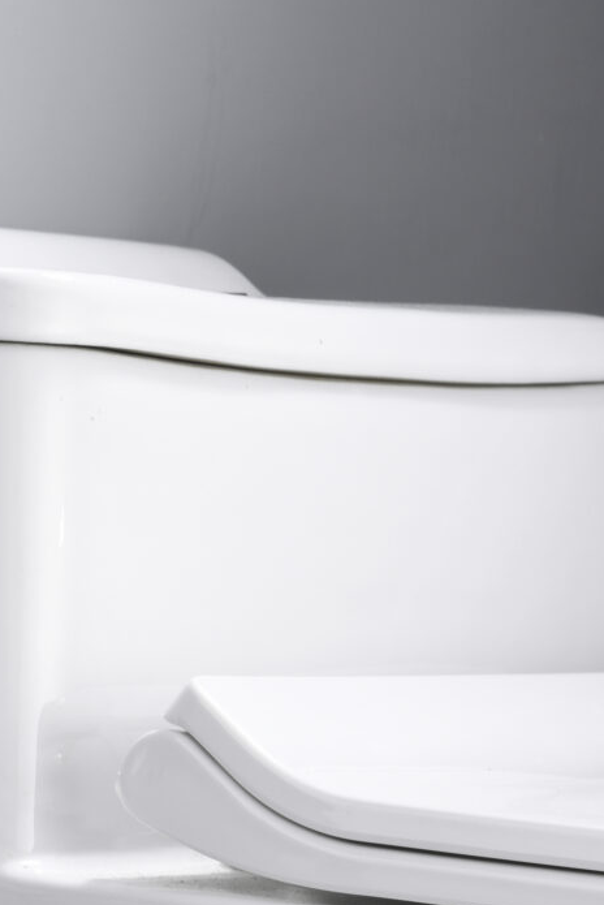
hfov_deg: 5.3
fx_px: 6486
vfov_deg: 8.0
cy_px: 807
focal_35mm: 258
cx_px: -437
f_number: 11
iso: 64
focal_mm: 70
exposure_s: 1/160
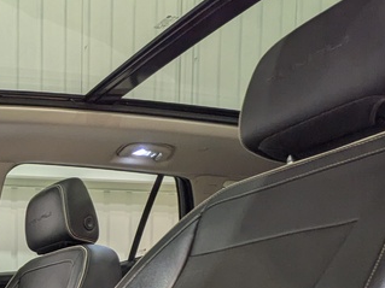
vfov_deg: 27.4
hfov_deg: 31.1
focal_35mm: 45
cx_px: -134
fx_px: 500
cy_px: 364
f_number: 2.2
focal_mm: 1.83
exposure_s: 1/24
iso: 61
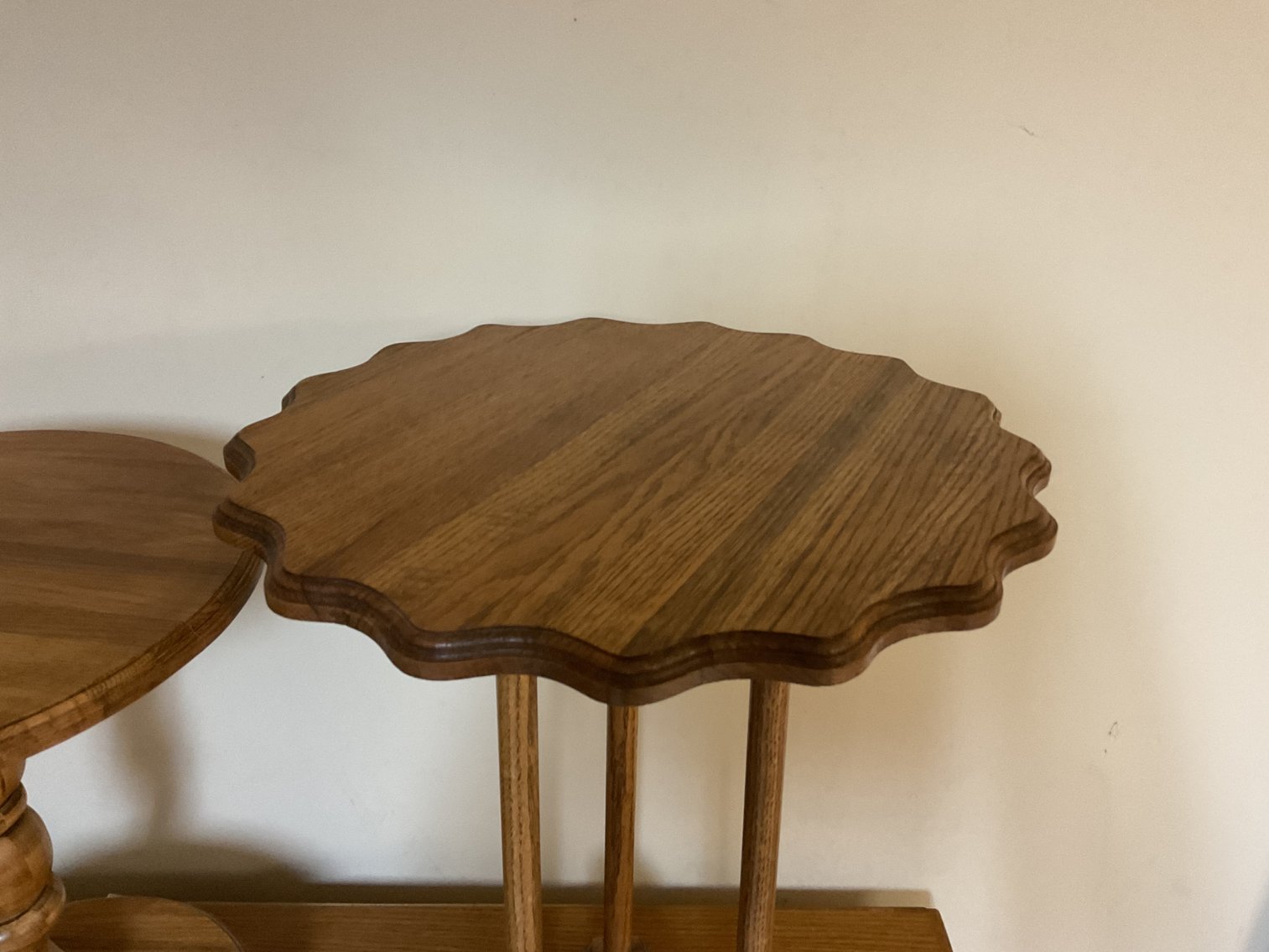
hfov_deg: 61.7
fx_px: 1063
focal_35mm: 29
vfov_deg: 48.2
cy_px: 476
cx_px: 634
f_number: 1.8
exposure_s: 1/40
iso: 200
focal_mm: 3
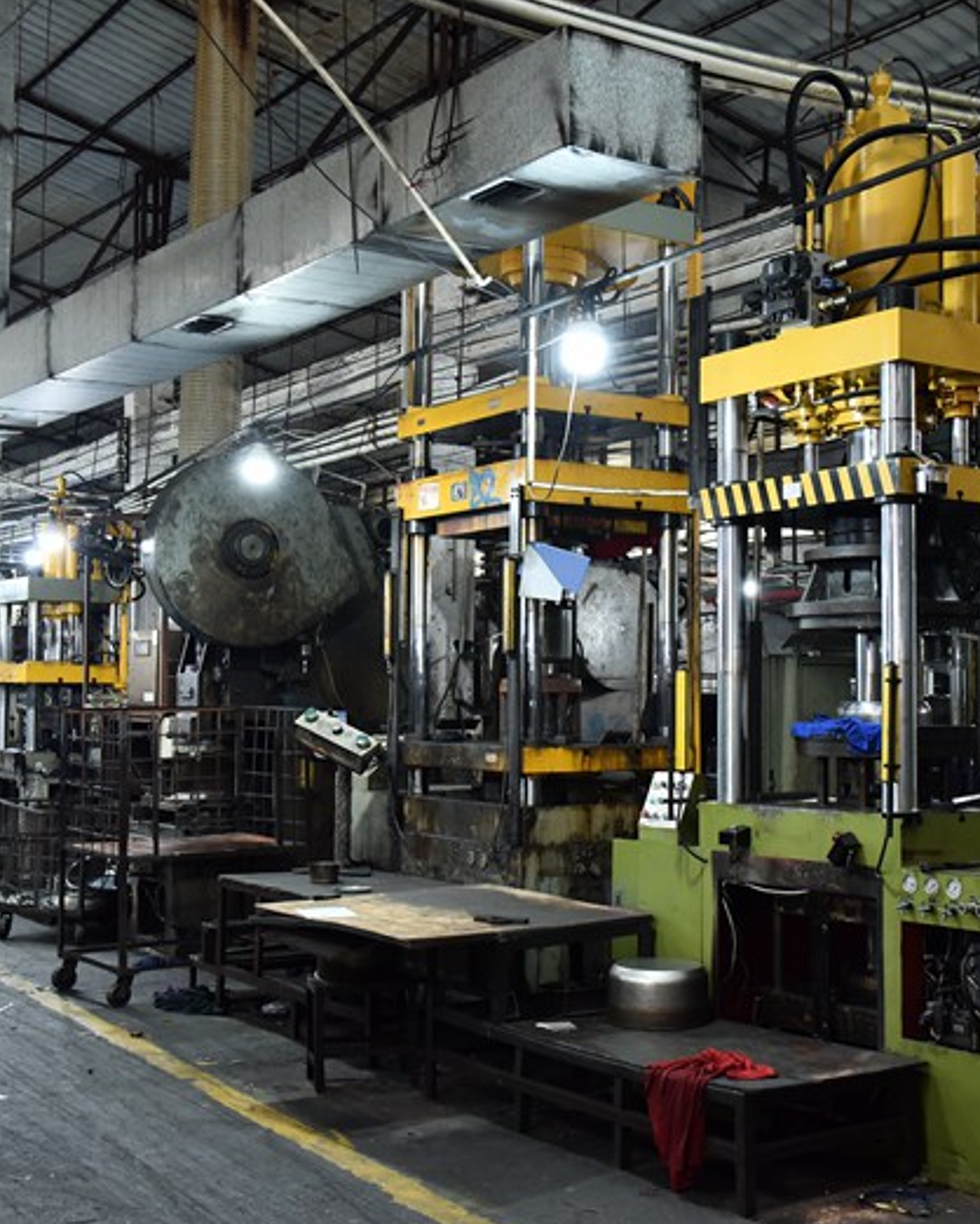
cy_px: 621
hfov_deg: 32.7
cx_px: 596
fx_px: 1667
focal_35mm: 46
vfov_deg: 40.3
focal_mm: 32
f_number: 4
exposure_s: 1/60
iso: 1000
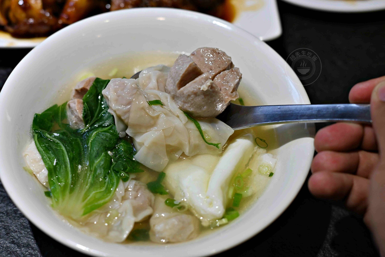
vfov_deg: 18.2
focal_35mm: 75
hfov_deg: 27.0
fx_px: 802
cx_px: 192
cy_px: 128
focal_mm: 50
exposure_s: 1/200
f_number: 2.8
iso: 180
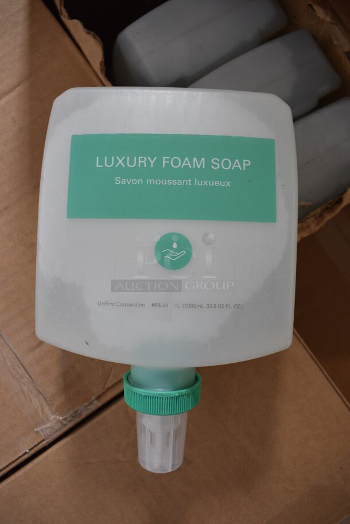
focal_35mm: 27
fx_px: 393
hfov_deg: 48.0
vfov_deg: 67.3
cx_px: 175
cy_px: 262
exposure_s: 1/60
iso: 800
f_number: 5.6
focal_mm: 18
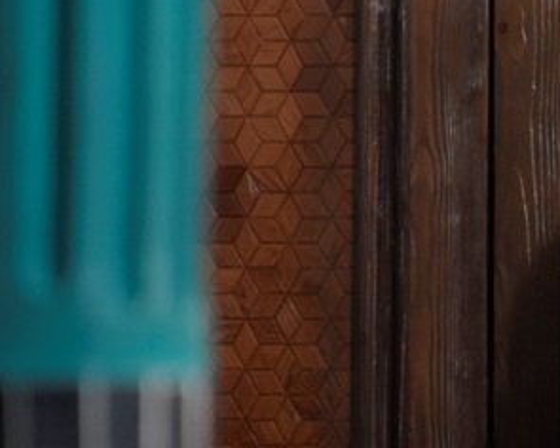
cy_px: 162
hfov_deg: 1.9
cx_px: 604
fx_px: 16624
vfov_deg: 1.5
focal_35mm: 1003
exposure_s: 1/100
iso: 3200
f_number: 5.6
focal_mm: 300
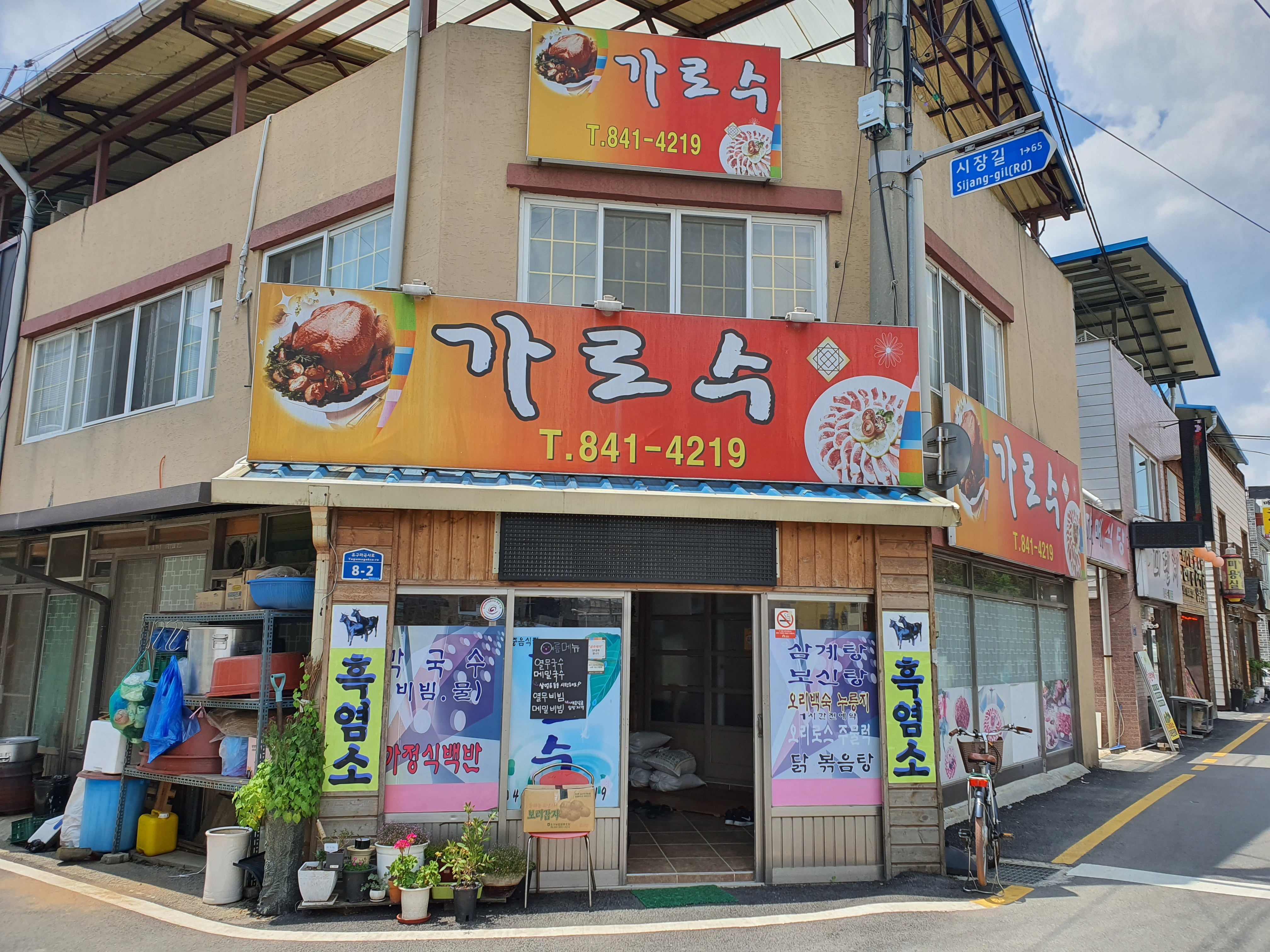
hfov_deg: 67.3
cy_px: 476
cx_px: 635
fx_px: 954
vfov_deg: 53.1
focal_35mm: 26
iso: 50
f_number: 2.4
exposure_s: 1/1500
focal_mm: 4.3
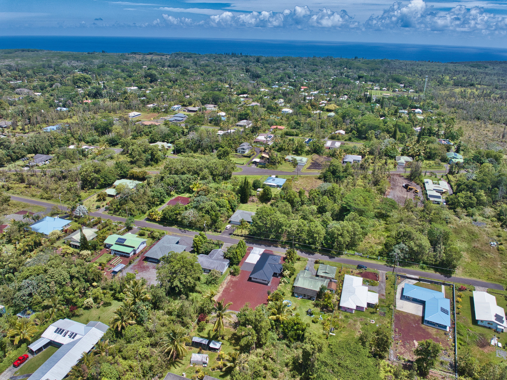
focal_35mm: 24
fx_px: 351
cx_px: 254
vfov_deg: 56.8
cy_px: 190
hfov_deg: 71.6
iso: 100
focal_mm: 12.29
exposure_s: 1/1250
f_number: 4
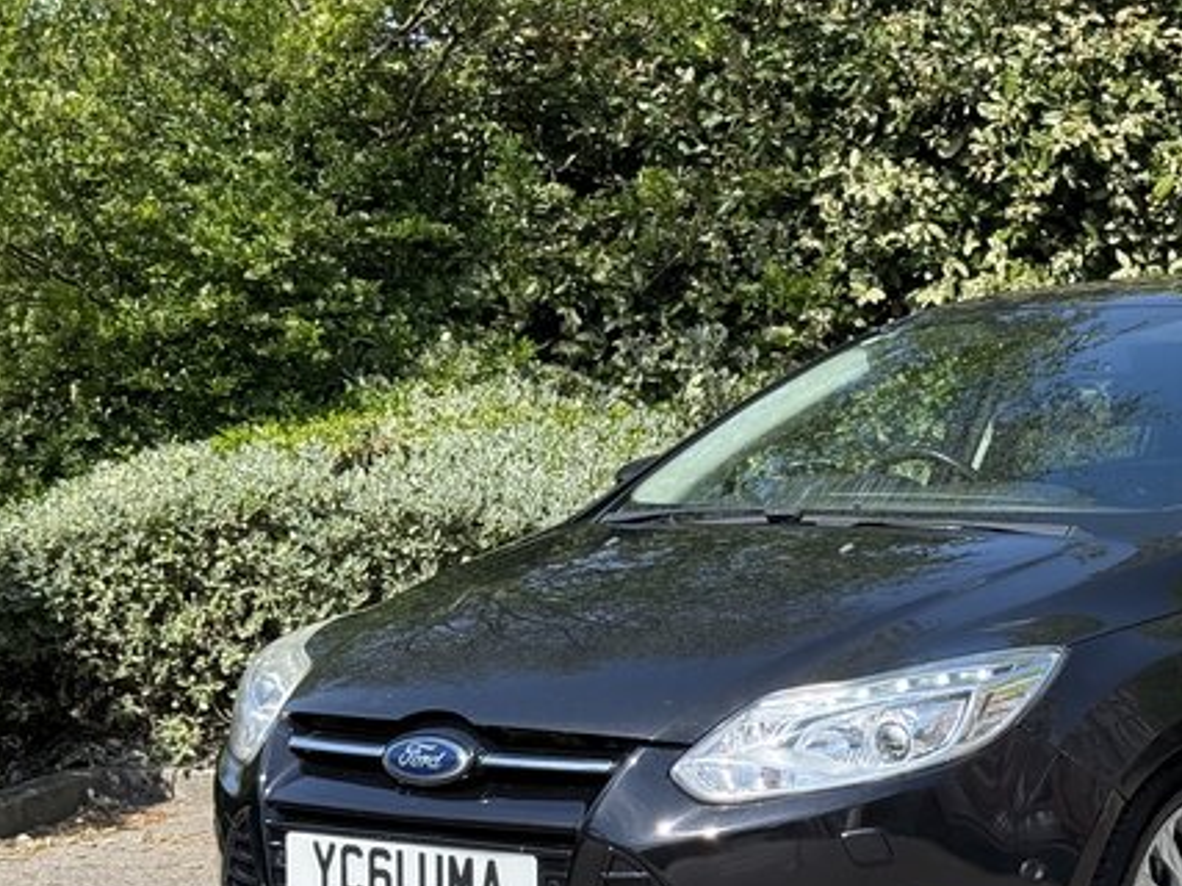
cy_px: 557
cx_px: 1052
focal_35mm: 90
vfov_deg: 16.4
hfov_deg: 21.3
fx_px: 3072
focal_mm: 6.76
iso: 80
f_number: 1.78
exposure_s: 1/2088
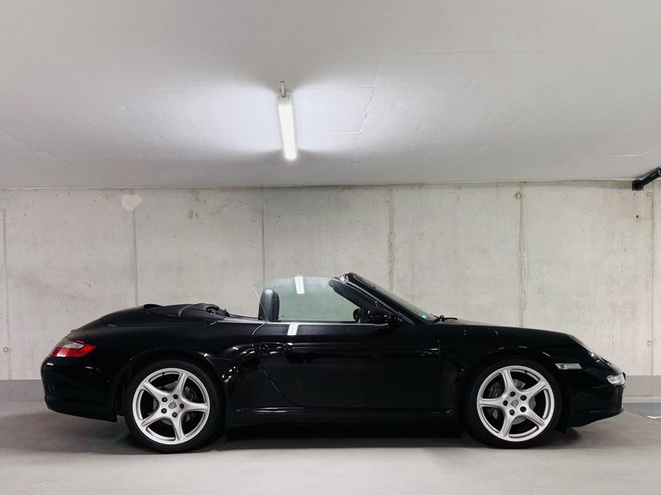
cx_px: 330
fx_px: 458
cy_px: 248
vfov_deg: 56.8
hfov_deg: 71.6
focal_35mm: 24
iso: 160
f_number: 1.78
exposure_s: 1/50
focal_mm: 6.76
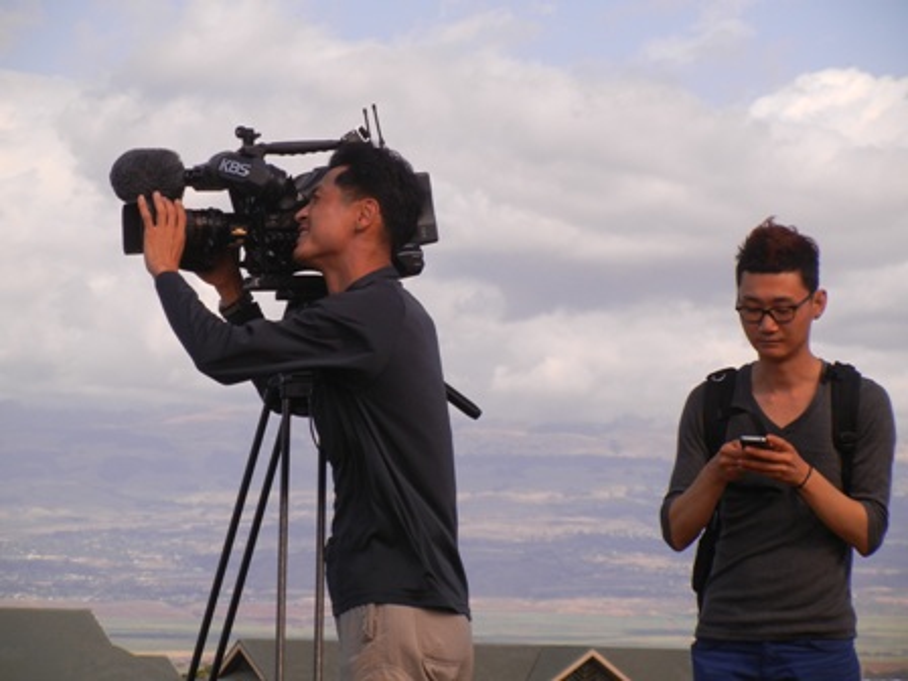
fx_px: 4564
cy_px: 340
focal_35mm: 174
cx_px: 454
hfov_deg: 11.4
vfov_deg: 8.5
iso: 160
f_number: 4.6
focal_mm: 31.4
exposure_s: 1/960
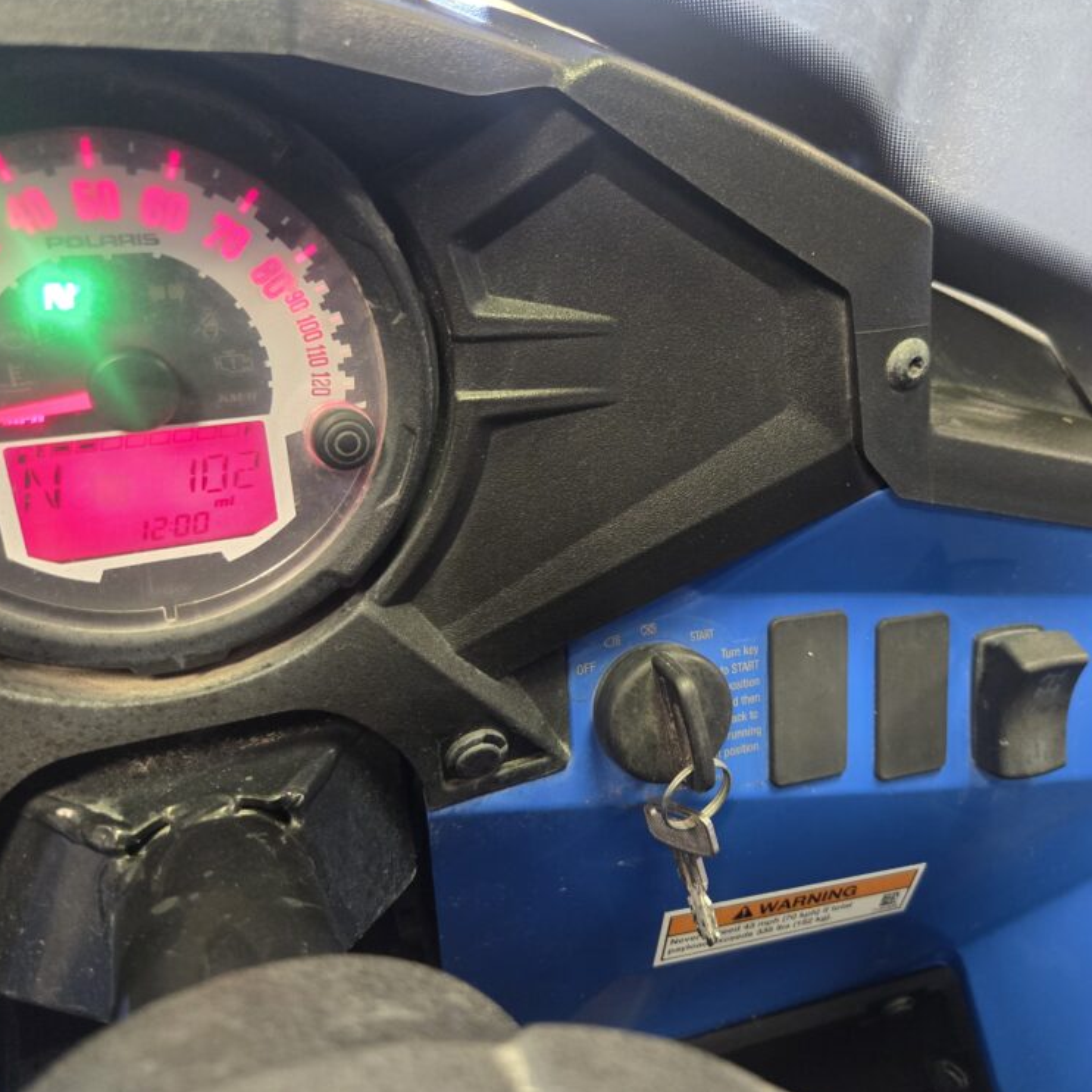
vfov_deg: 57.3
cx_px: 669
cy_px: 545
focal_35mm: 28
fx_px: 999
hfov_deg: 56.7
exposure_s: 1/41.6
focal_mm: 5.4
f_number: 1.8
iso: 1250
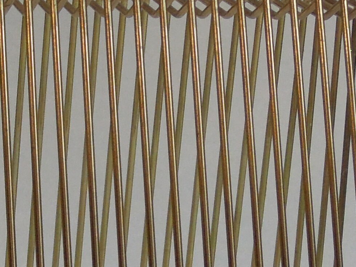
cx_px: -59
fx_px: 2108
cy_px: 314
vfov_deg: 7.2
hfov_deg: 9.5
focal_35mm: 205
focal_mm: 9
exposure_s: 1/40
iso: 400
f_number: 3.7
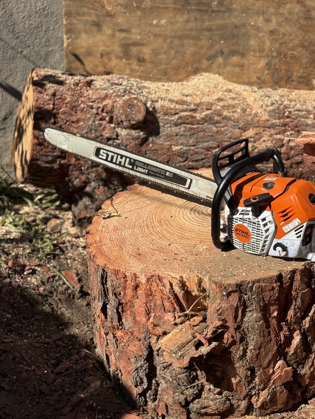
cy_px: 206
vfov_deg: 29.8
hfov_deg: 22.6
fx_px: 788
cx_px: 191
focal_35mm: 65
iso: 64
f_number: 1.78
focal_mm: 6.76
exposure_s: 1/3817
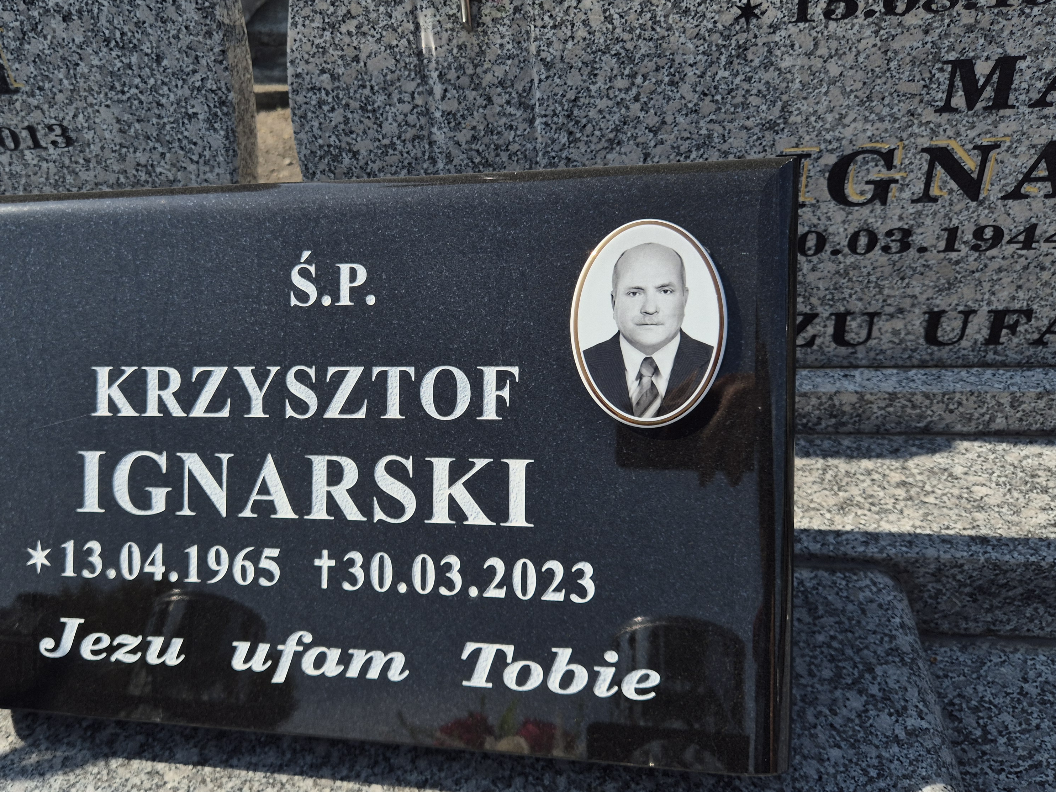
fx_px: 946
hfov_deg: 57.8
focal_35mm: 31
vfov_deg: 45.4
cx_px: 409
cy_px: 417
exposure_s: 1/2672
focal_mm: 5.4
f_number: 1.8
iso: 25
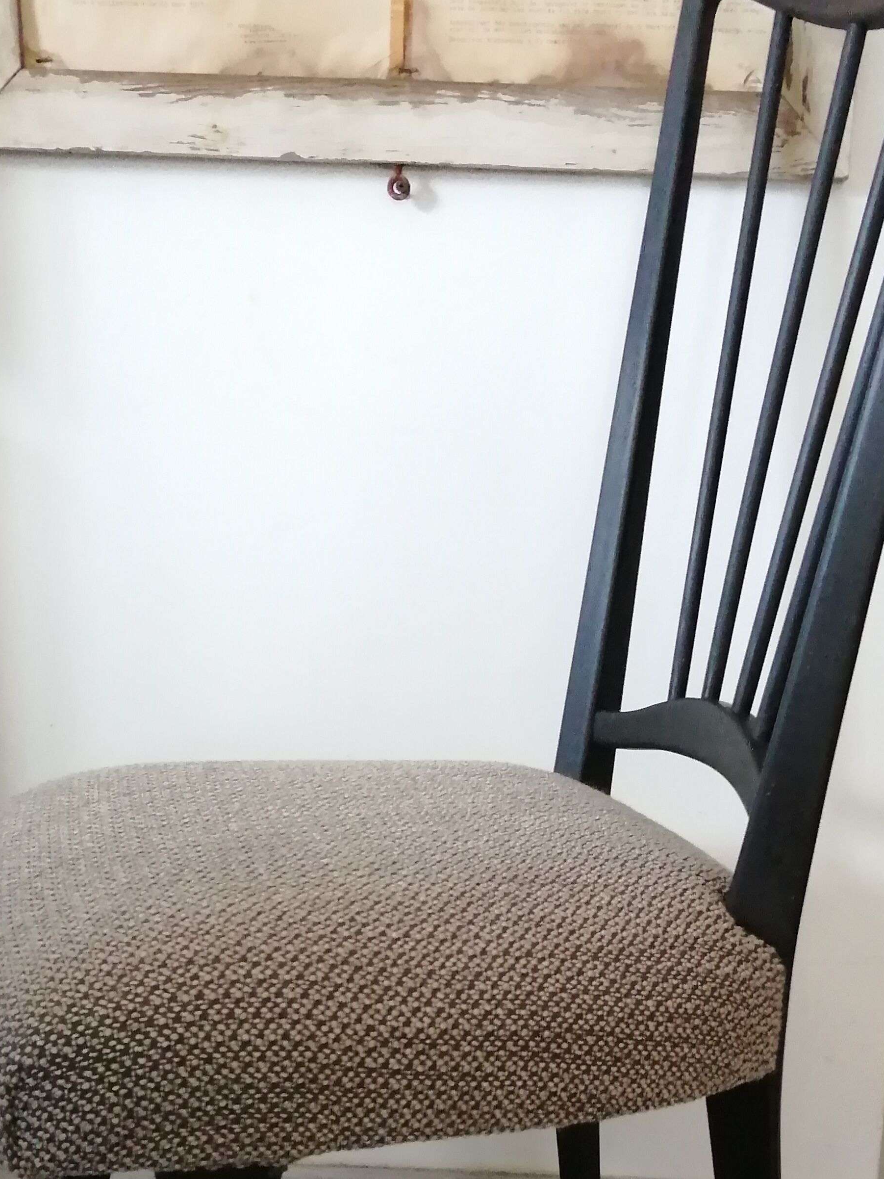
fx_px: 1532
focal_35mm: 45
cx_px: 540
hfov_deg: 32.1
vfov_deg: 40.9
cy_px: 884
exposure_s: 1/33.3
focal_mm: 3.46
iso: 400
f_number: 1.8
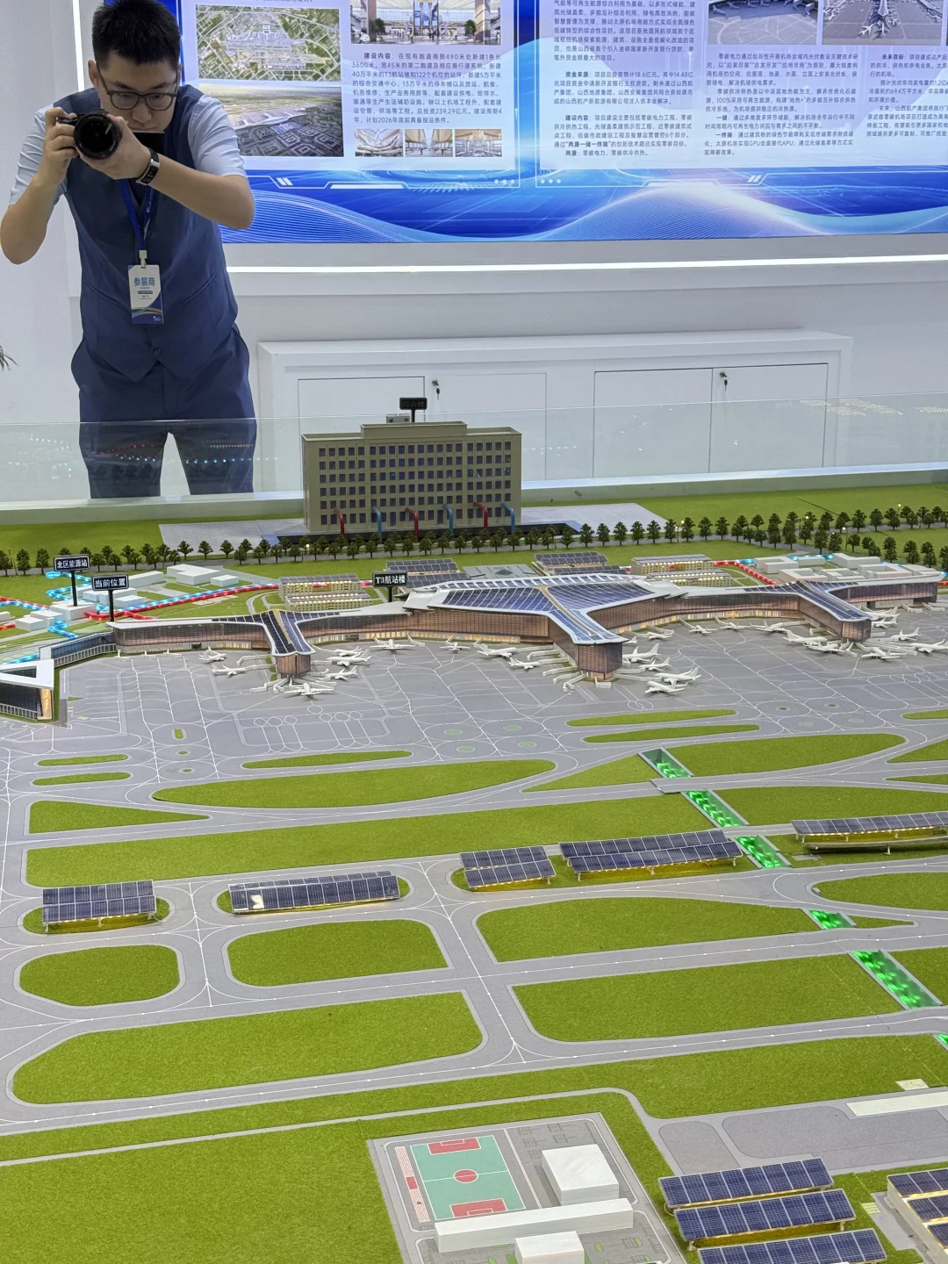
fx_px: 1753
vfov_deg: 39.7
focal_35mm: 48
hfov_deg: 30.3
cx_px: 474
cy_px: 632
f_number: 1.78
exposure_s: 1/444
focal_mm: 6.76
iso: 80
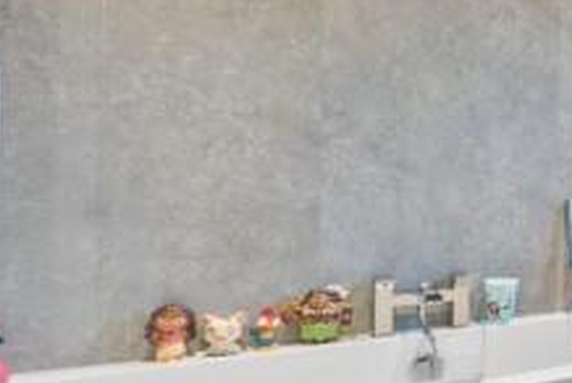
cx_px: 792
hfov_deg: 33.1
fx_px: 573
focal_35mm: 36
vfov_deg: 37.0
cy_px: 206
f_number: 5.6
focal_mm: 12
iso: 320
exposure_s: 3.2
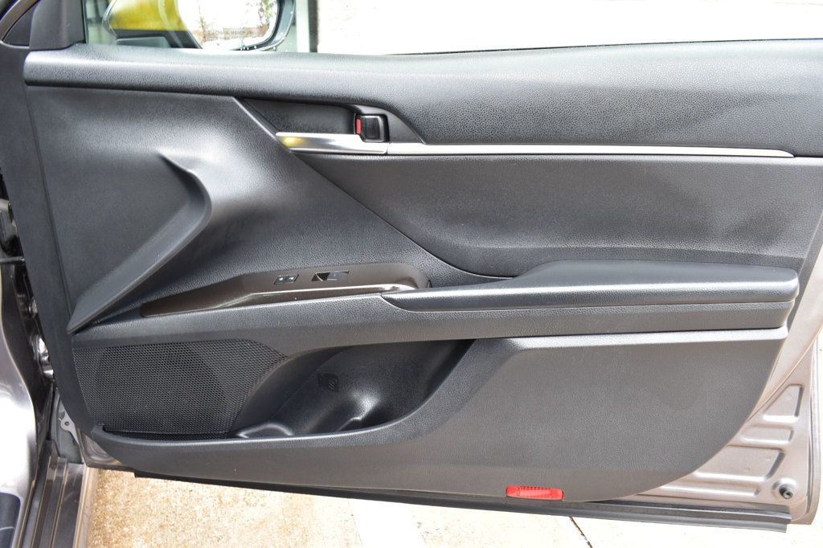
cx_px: 412
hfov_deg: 59.5
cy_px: 274
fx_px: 720
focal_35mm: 32
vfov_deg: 41.7
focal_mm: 21
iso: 400
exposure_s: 1/30
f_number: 7.1
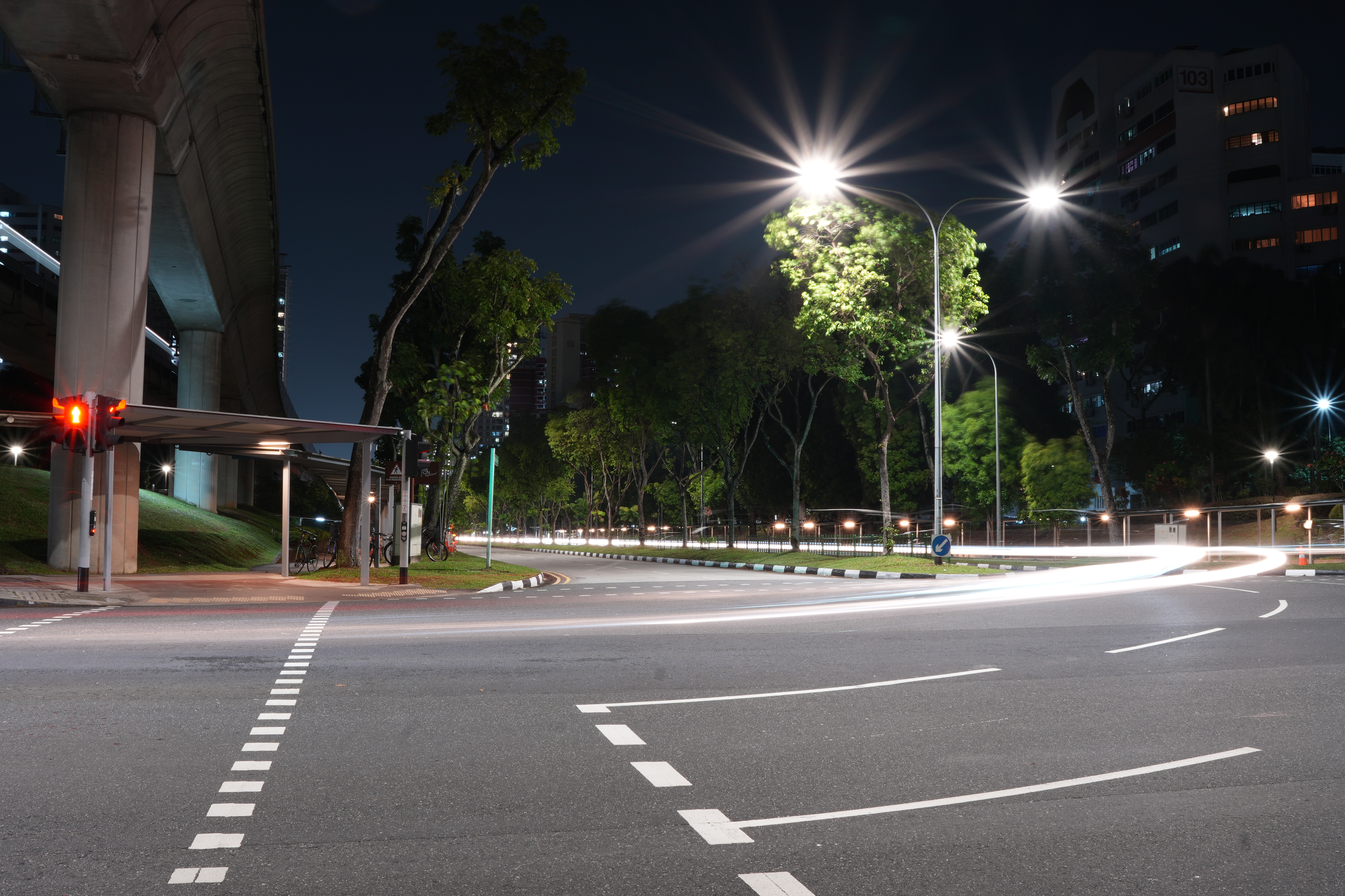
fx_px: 1188
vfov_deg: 41.4
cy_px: 448
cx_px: 672
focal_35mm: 32
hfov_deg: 59.0
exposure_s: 30
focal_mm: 21.2
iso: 100
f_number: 16
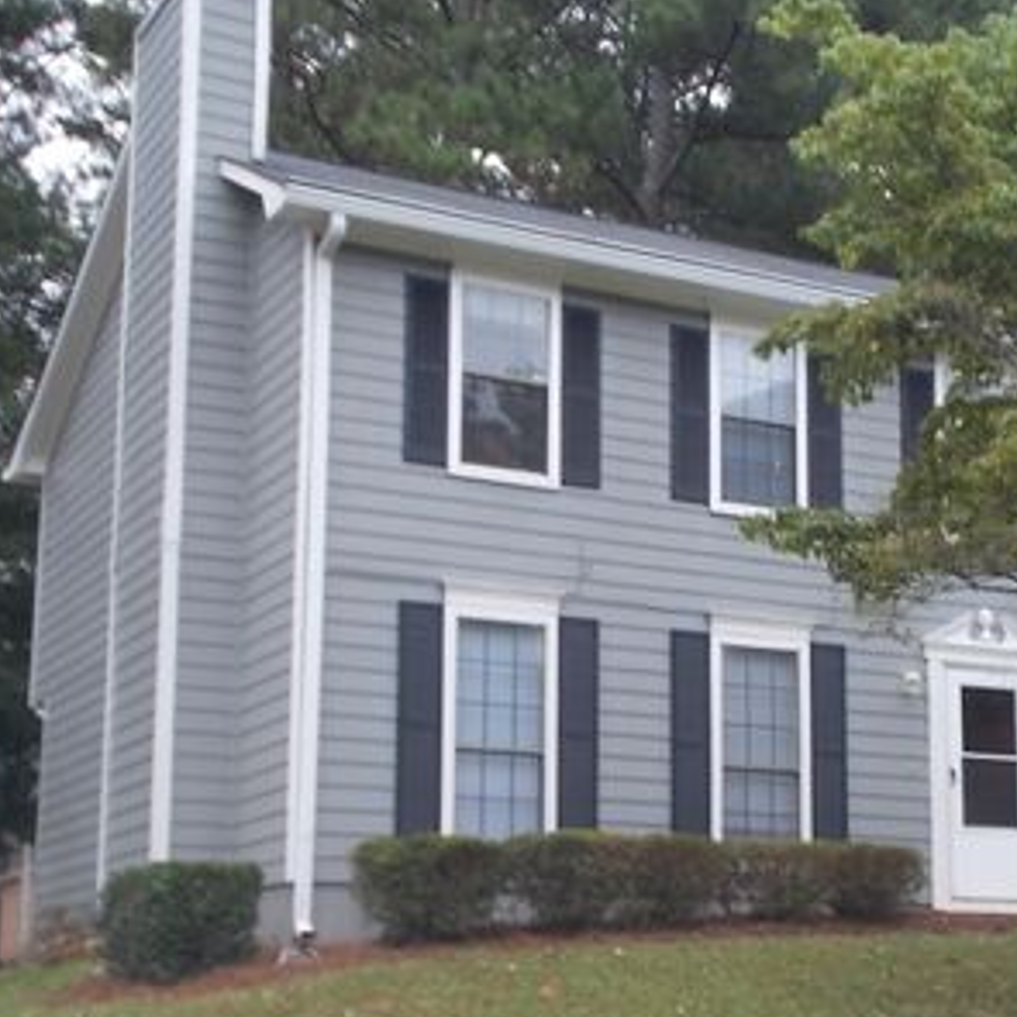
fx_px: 2194
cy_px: 612
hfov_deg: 25.8
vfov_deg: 26.0
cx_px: 765
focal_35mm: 66
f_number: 4.2
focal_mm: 7.9
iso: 125
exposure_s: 1/30
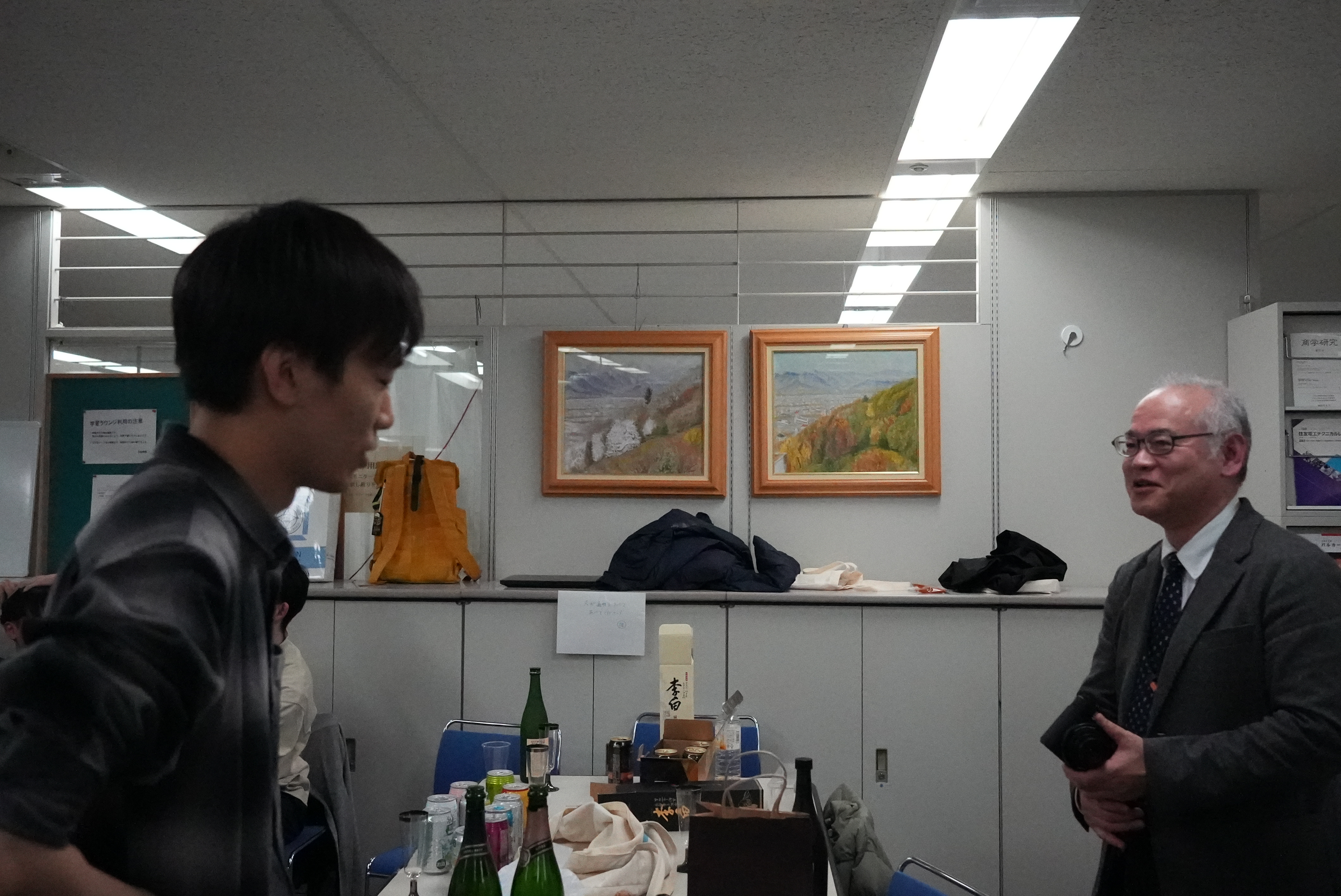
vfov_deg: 38.9
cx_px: 670
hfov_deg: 55.8
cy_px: 448
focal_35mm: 34
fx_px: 1267
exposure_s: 1/5000
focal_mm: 34
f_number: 5
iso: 40000
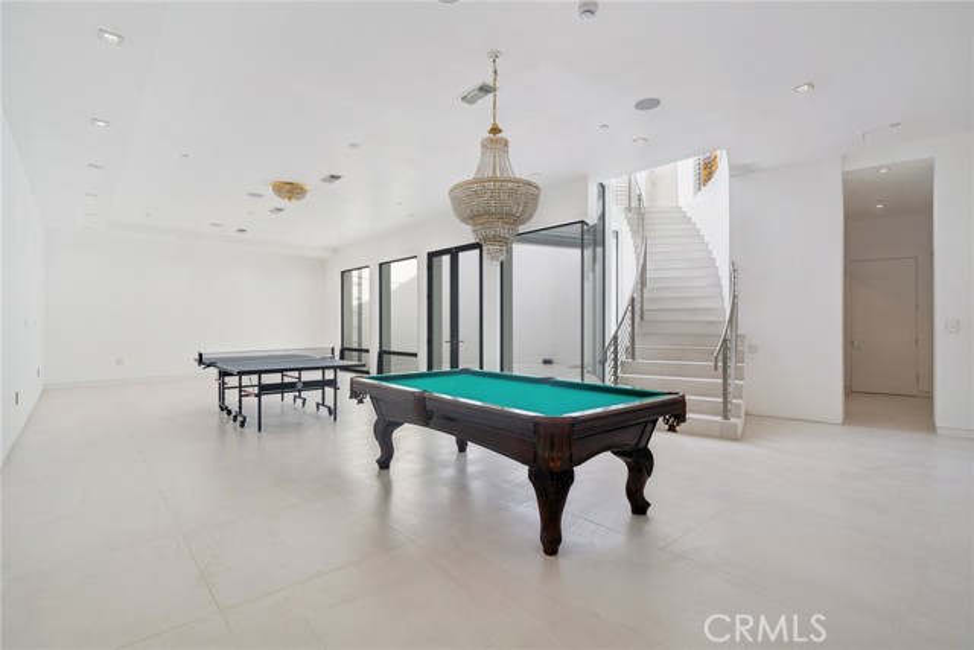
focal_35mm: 16
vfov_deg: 73.8
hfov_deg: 96.7
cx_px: 487
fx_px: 433
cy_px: 325
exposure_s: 1/25
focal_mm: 16
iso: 100
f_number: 8
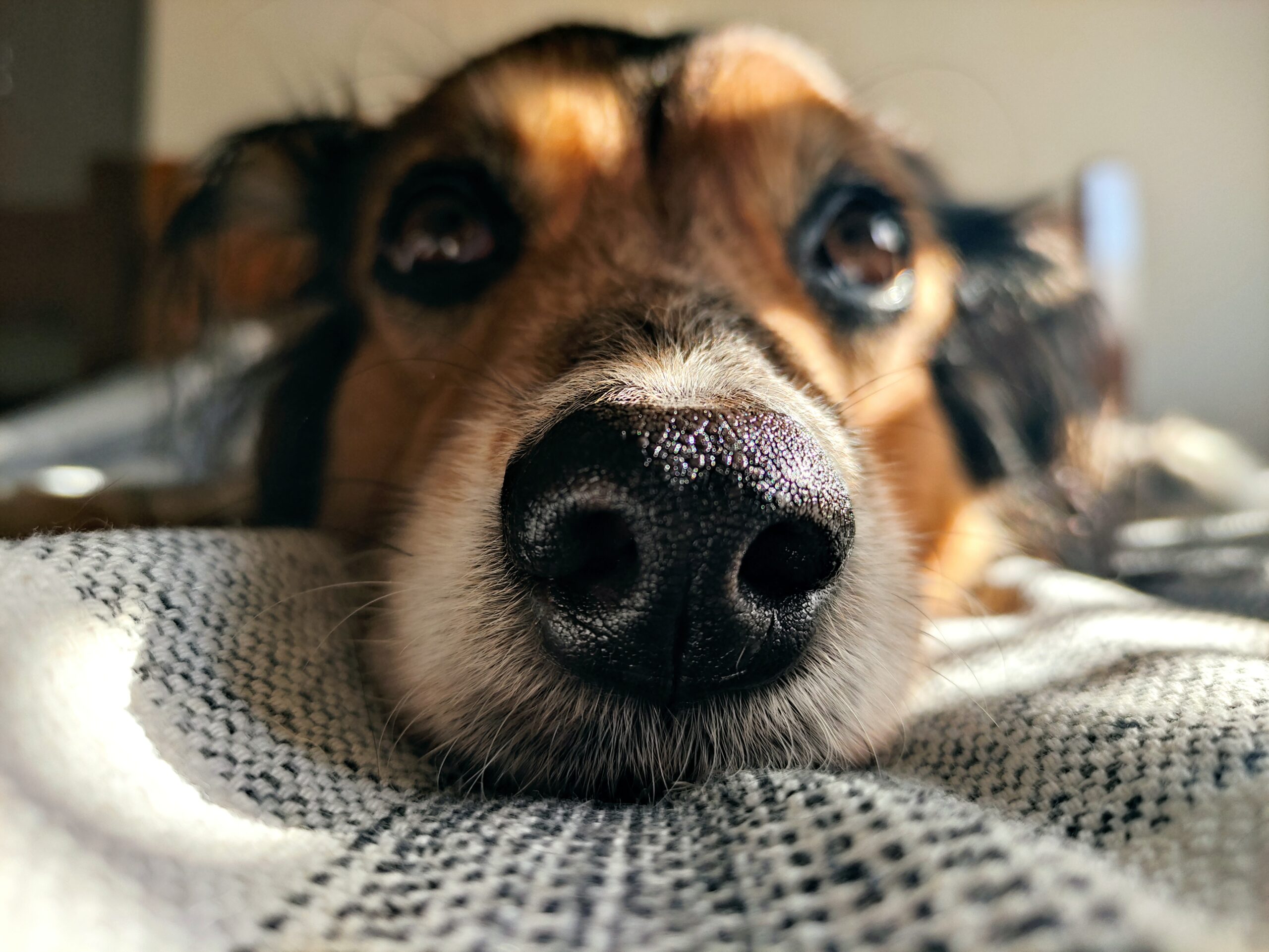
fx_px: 917
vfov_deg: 54.9
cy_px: 476
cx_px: 634
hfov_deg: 69.4
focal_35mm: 25
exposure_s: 1/60
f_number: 1.89
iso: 227
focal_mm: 5.43
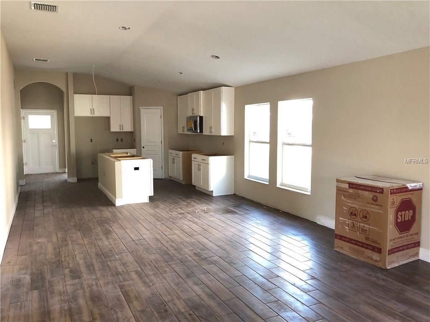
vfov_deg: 49.7
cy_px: 161
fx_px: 348
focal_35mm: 28
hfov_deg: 63.4
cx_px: 215
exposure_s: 1/15
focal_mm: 3.99
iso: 50
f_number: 1.8
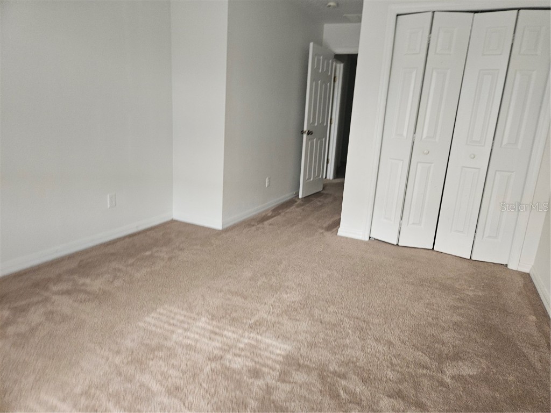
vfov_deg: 58.9
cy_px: 206
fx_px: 366
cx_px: 276
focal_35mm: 23
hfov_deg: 73.9
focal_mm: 5.4
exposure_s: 1/60
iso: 80
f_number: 1.8
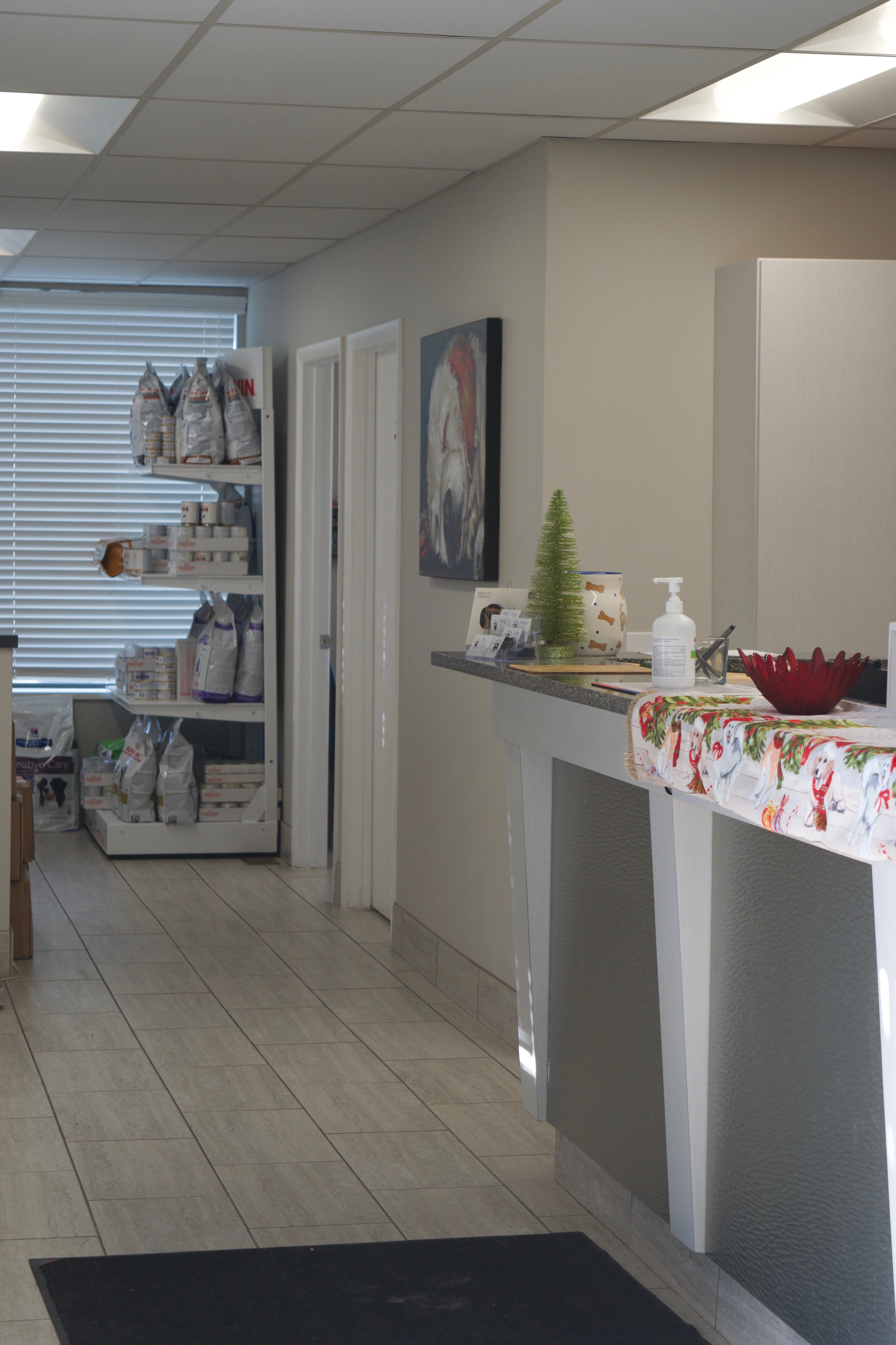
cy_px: 672
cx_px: 448
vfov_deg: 24.6
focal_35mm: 82
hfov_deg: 16.6
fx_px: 3080
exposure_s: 1/100
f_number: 5.6
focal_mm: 55
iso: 400
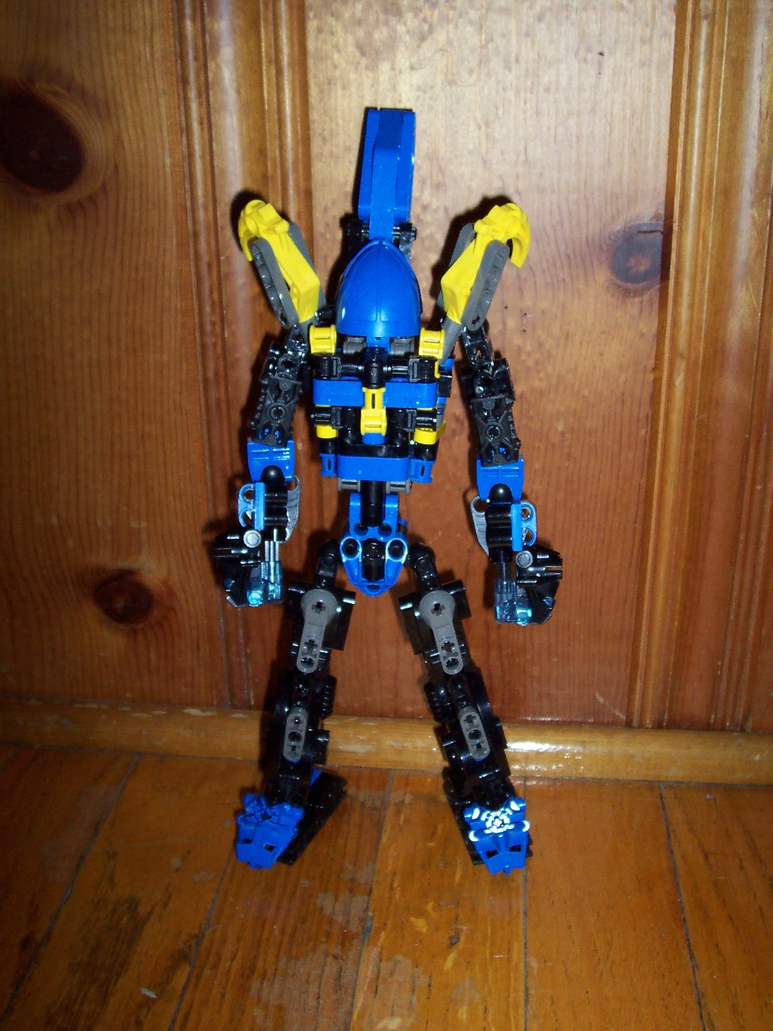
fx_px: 1102
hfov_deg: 38.7
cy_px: 516
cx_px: 386
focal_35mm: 37
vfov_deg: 50.1
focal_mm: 5.6
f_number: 2.8
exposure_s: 1/60
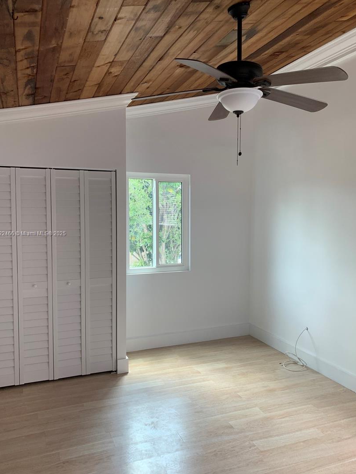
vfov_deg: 61.7
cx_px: 184
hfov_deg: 48.2
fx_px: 398
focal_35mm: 29
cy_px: 234
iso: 64
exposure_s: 1/60
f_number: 1.8
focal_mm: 4.25
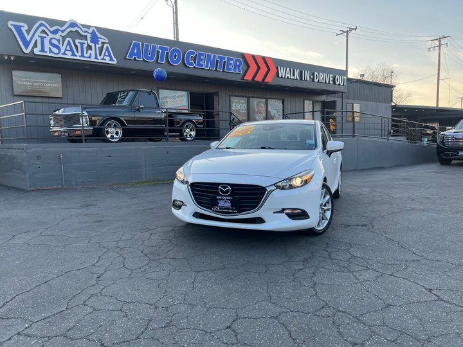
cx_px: 232
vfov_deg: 53.1
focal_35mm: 26
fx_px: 348
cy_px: 174
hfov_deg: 67.3
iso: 50
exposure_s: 1/544
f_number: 1.5
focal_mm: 5.7
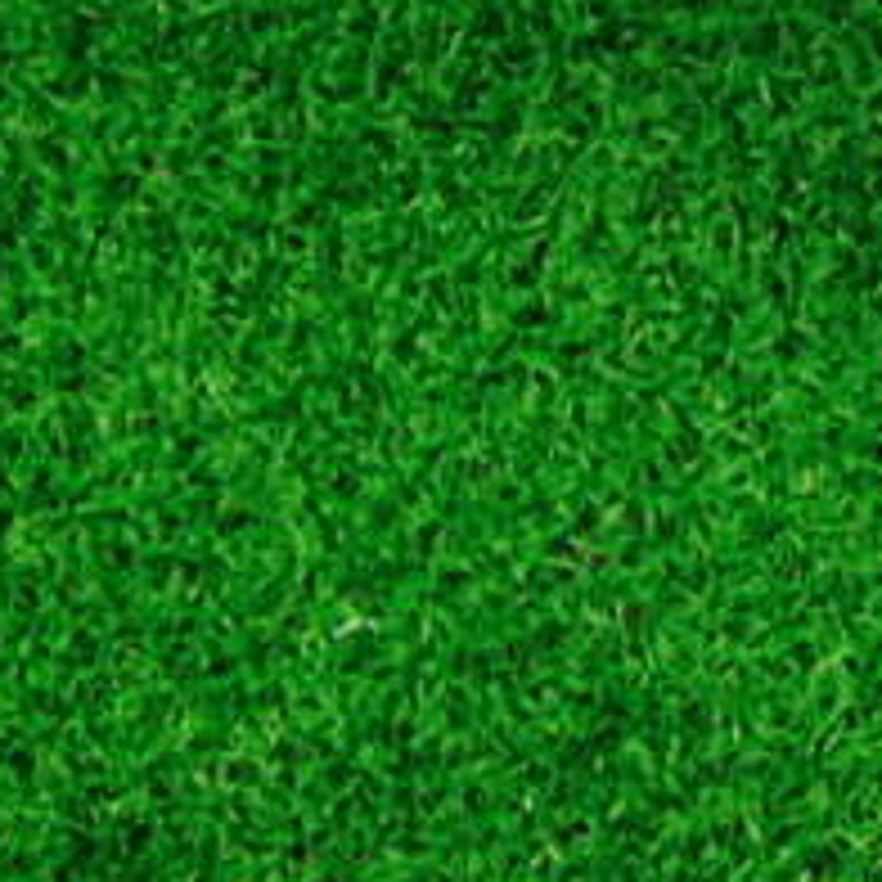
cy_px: 32
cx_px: 1238
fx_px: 3084
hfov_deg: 15.3
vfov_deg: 16.0
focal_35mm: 107
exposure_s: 1/30
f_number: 3.6
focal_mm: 6.42
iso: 400
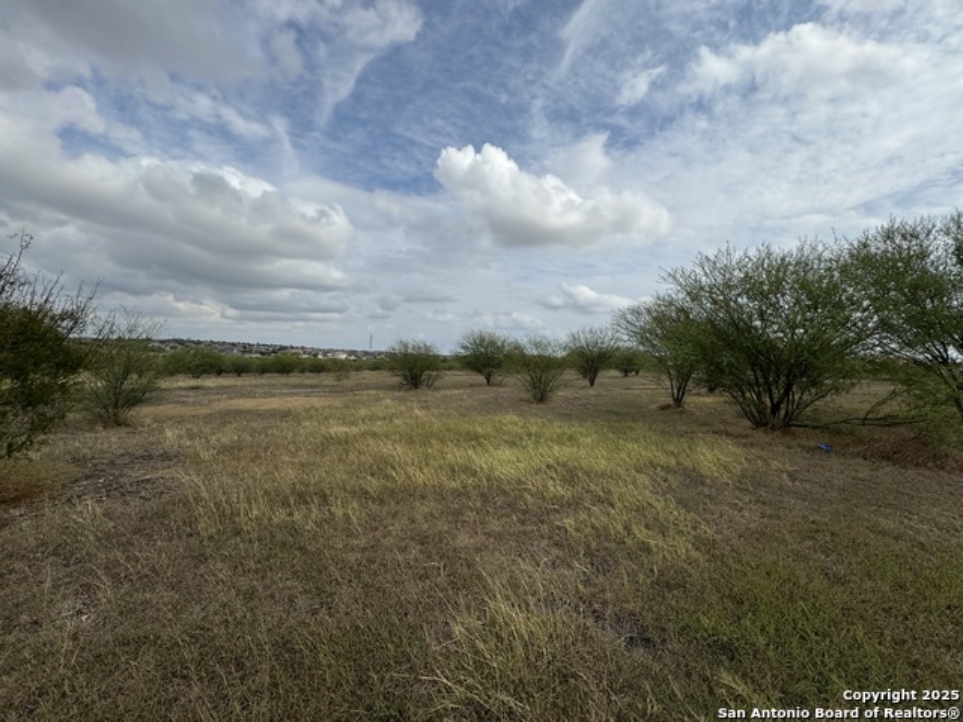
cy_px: 361
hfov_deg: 102.1
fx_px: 389
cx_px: 482
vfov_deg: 85.7
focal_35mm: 14
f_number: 2.2
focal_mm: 2.22
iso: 50
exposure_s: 1/3106
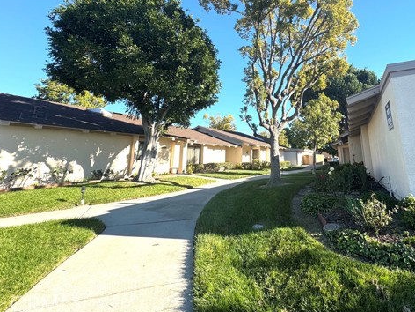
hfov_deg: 82.5
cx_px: 268
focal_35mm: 19
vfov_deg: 66.9
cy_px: 105
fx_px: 228
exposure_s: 1/763
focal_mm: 2.22
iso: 40
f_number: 2.2
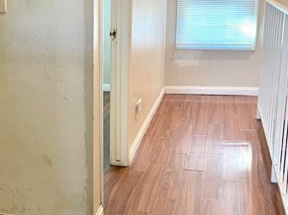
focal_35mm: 55
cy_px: 103
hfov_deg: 33.3
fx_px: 457
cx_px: 33
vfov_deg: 26.5
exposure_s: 1/60
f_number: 1.6
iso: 320
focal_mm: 5.1
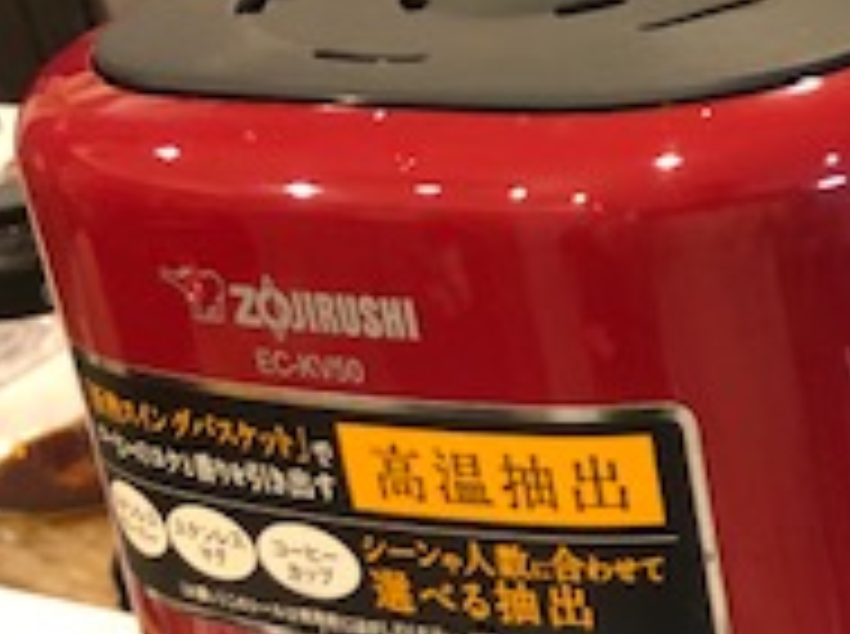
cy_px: 814
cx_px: 1115
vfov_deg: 14.9
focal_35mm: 95
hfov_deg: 19.1
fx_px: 2328
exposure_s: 1/15
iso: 64
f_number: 1.8
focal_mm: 3.99
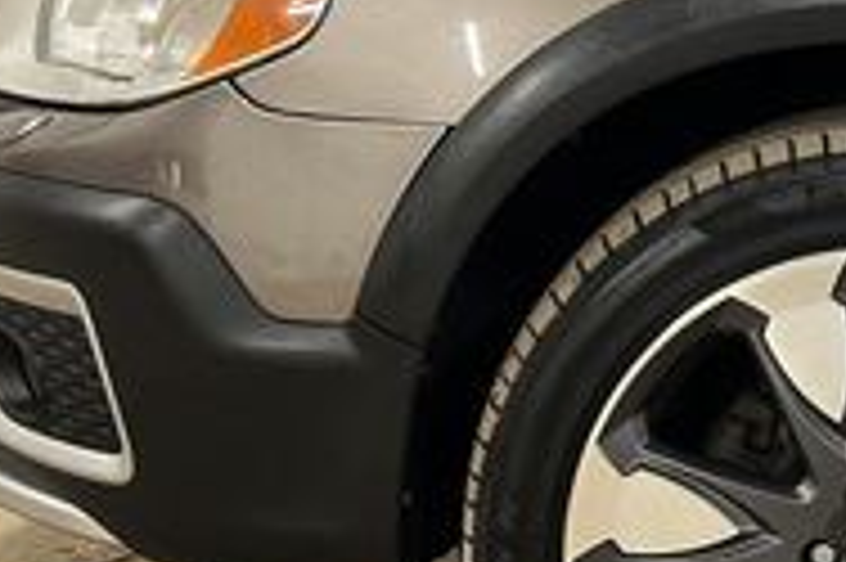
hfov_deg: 11.4
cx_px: 1246
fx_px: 4062
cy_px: 0
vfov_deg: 7.9
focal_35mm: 173
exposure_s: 1/50
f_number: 1.8
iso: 160
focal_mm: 6.86
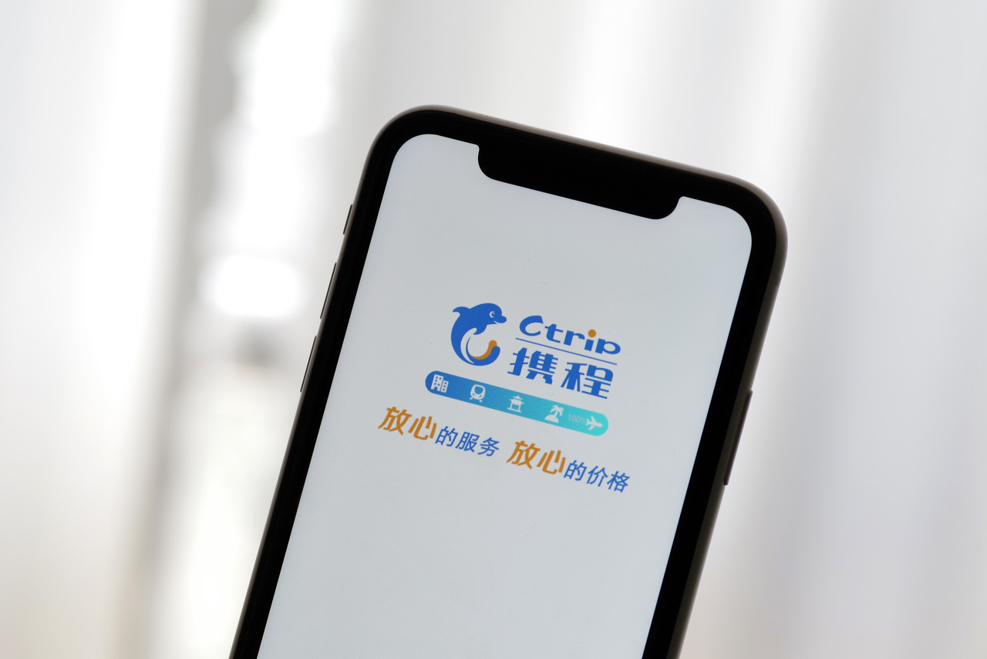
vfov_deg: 9.0
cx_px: 494
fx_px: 4195
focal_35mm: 153
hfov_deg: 13.4
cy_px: 330
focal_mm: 100
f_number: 6.3
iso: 400
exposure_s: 1/60
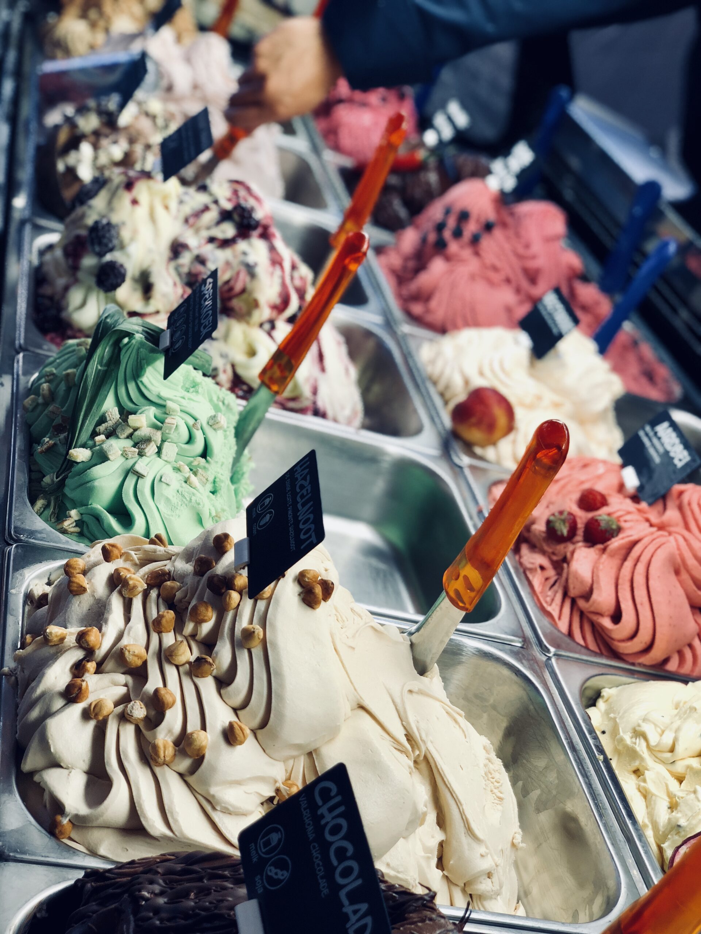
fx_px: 1404
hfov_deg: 28.0
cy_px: 467
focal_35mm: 52
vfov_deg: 36.8
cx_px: 350
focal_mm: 6
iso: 32
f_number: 2.4
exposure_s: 1/100
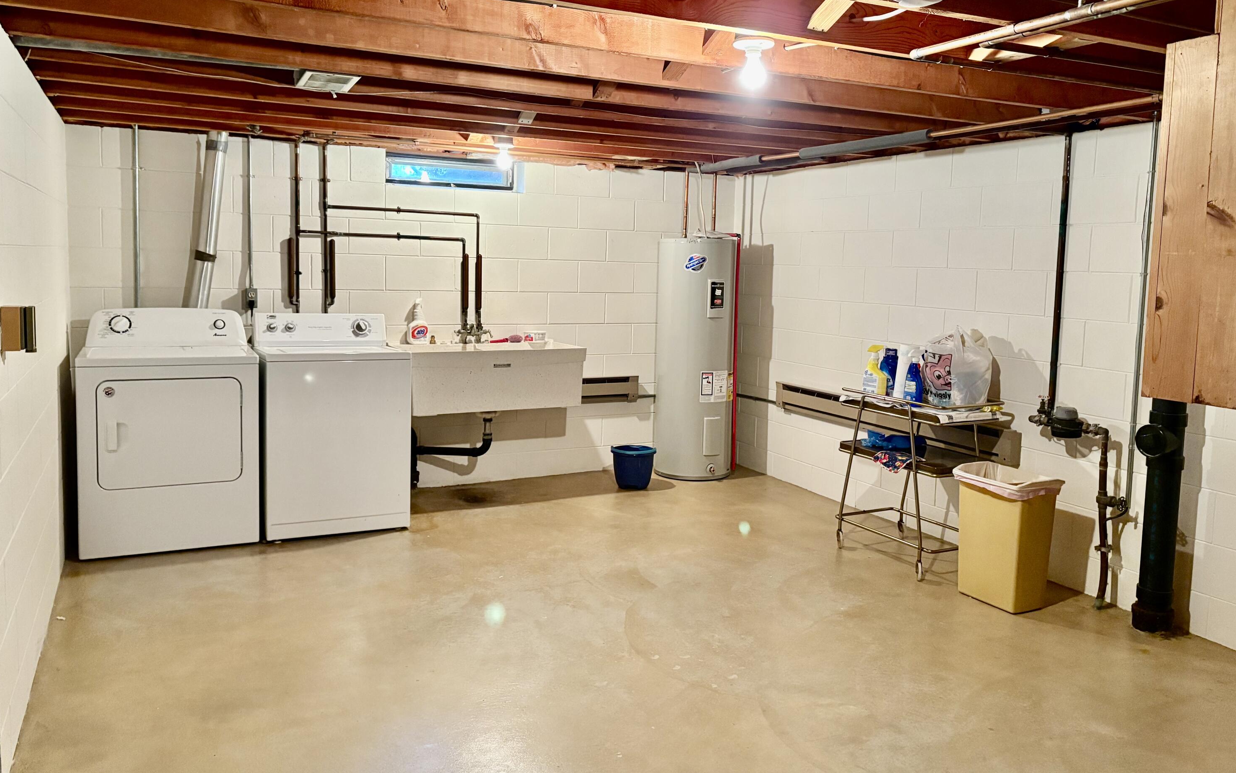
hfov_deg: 66.5
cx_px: 625
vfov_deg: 44.5
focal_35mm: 28
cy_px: 349
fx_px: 943
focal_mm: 5.96
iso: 400
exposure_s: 1/40
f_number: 1.6
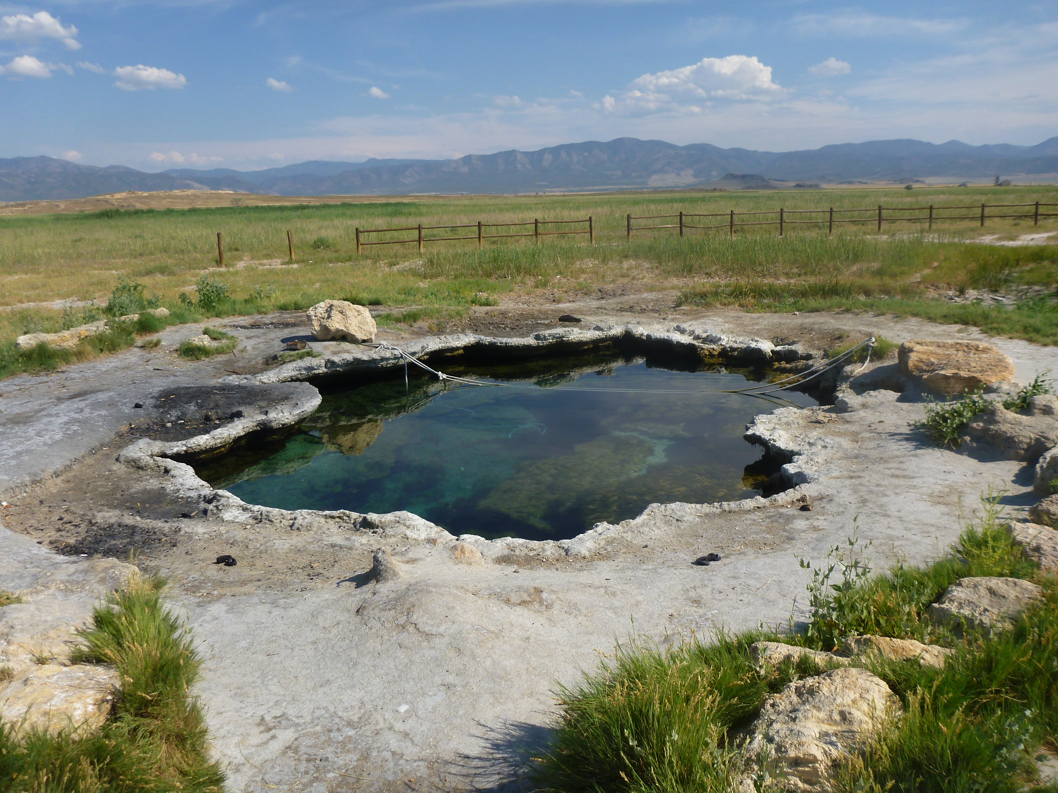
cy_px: 396
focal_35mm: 28
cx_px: 529
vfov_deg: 49.7
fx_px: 856
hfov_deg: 63.4
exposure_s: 1/125
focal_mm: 4.9
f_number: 10
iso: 100
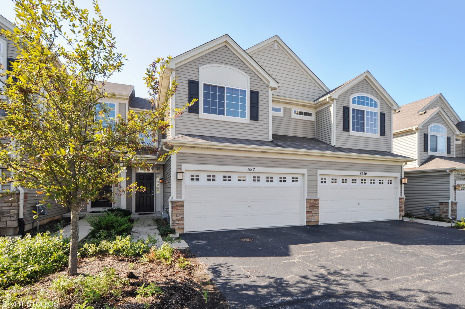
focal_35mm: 17
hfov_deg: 93.3
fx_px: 219
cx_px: 232
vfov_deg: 70.4
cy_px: 154
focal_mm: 17
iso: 200
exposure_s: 1/160
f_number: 8
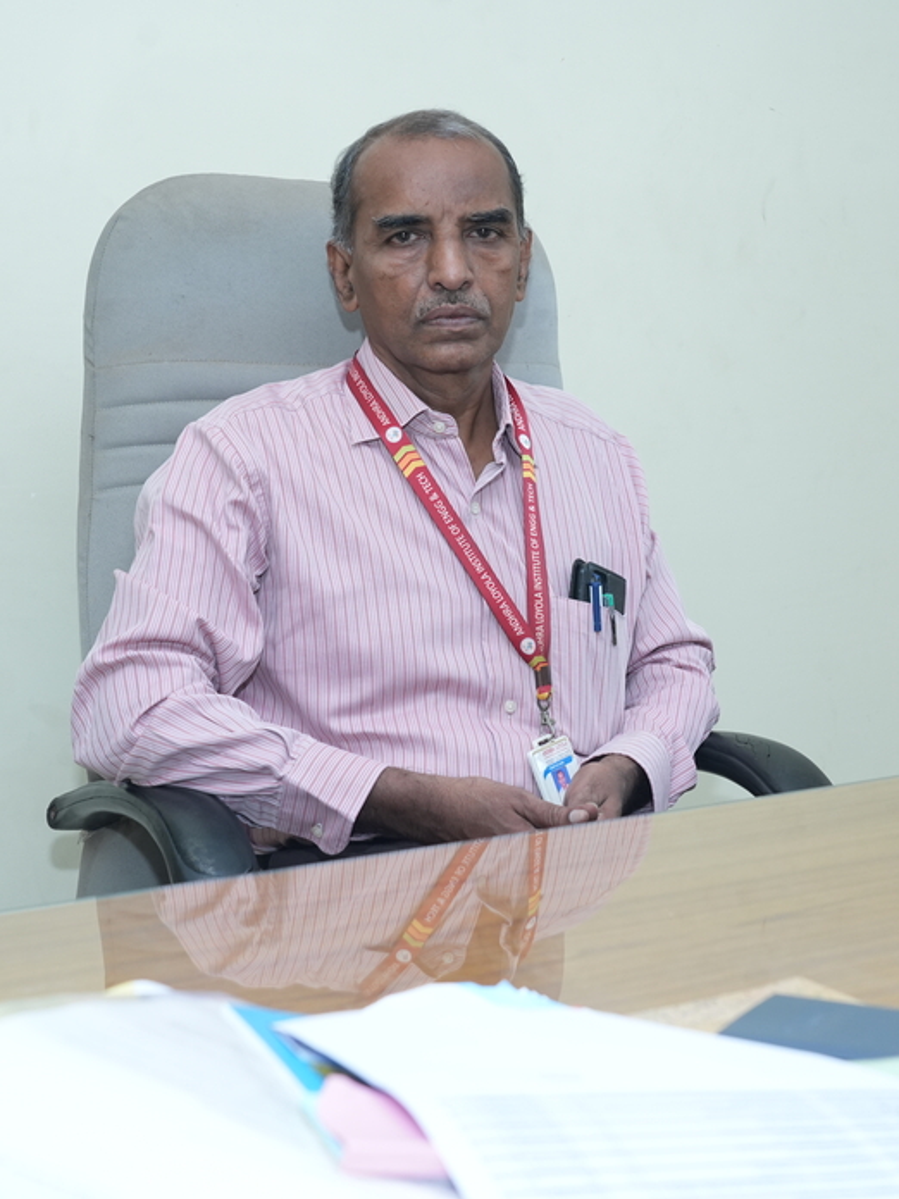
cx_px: 581
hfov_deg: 23.9
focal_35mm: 61
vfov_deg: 31.7
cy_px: 597
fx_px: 2112
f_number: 6.3
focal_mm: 42
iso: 1250
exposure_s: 1/160
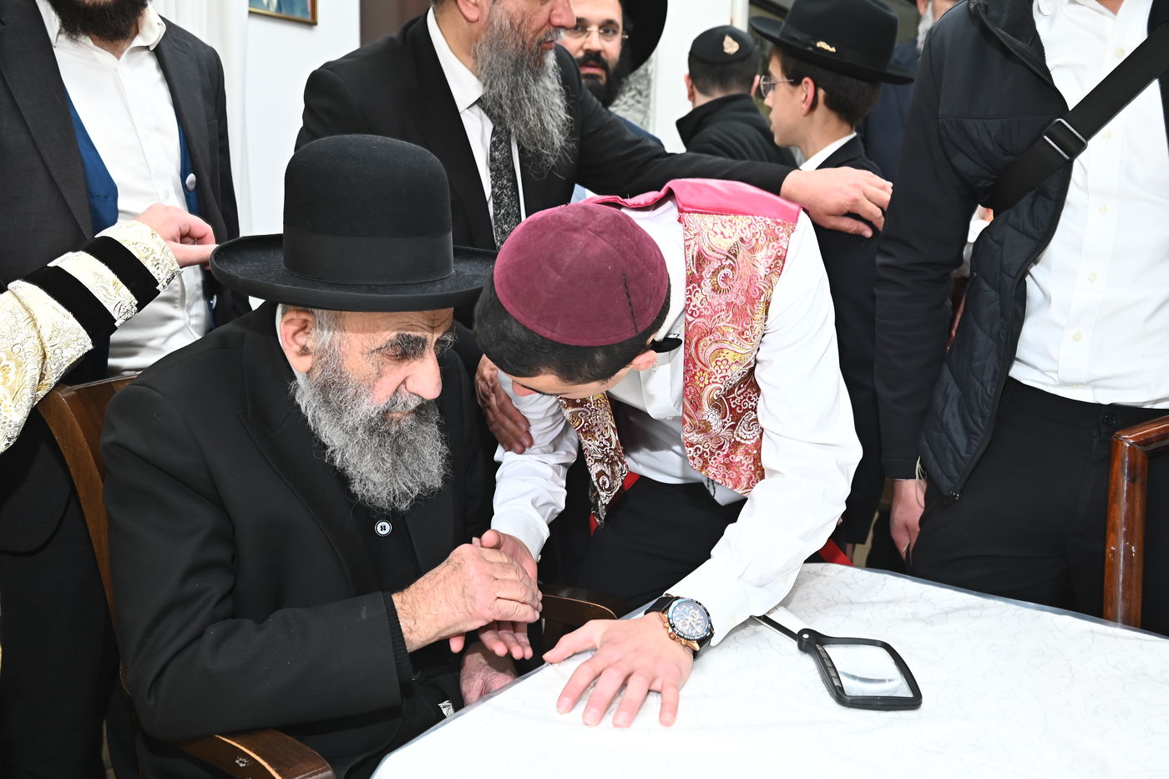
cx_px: 584
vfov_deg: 41.1
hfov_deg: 58.7
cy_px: 390
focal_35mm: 32
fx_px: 1039
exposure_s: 1/125
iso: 800
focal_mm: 32
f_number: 5
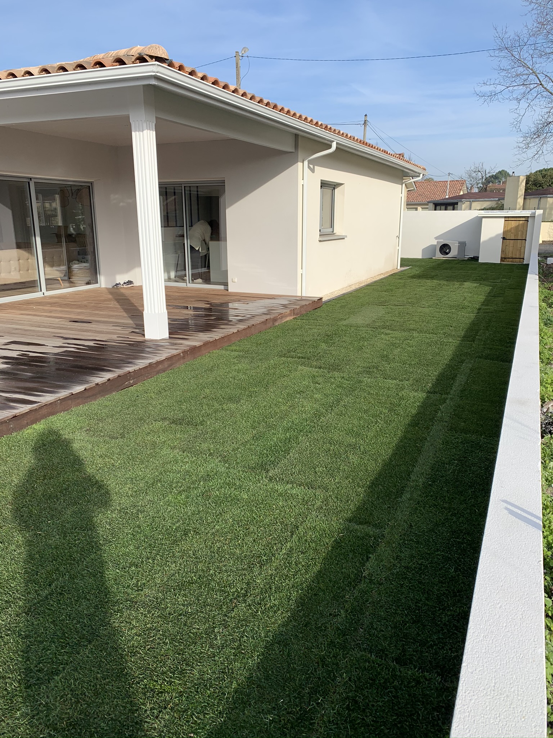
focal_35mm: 26
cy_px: 369
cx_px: 276
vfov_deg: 67.3
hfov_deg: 53.1
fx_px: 554
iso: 25
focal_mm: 4.25
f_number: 1.8
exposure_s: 1/1490
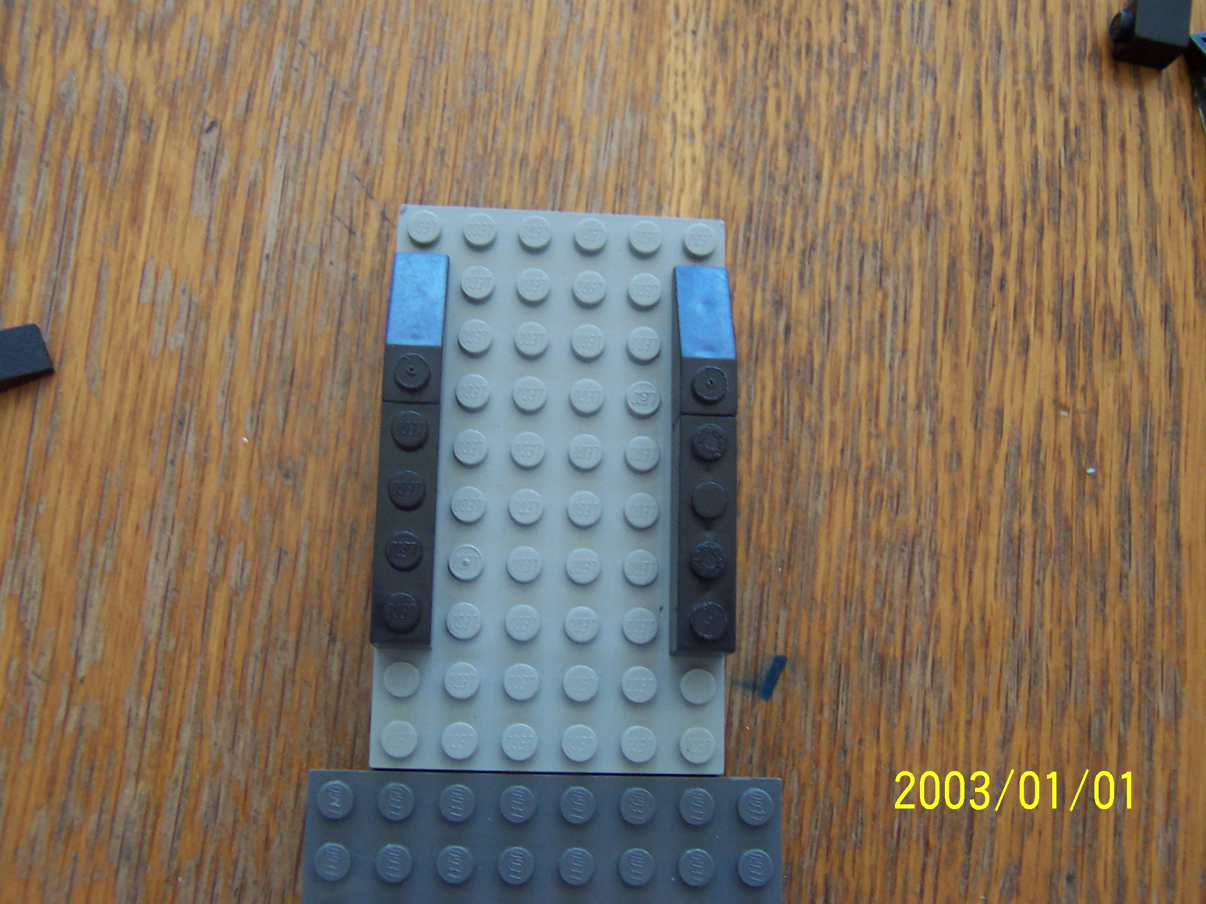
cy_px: 452
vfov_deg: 39.7
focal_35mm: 36
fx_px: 1254
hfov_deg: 51.4
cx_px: 603
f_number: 2.8
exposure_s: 1/30
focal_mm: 5.6
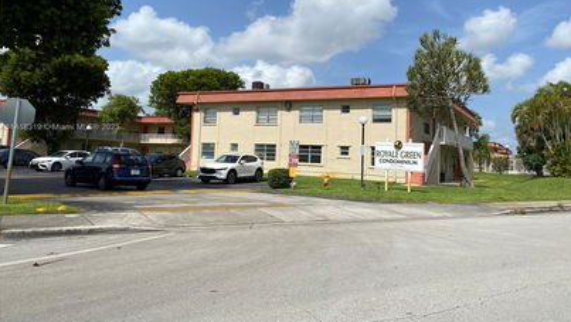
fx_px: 454
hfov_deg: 64.2
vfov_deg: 38.8
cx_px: 301
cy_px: 128
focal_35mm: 30
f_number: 1.8
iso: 32
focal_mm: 4.25
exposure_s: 1/5025
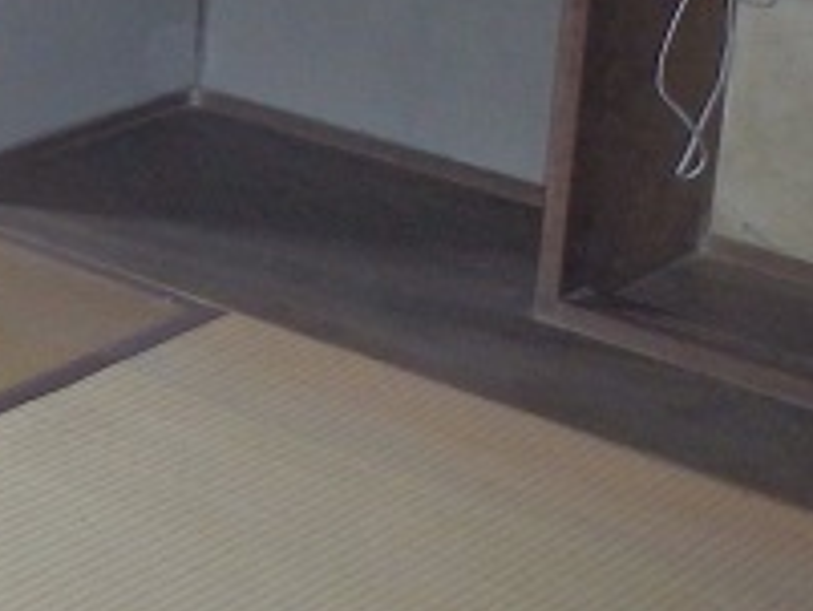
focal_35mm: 139
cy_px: -340
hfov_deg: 13.4
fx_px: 3267
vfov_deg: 10.3
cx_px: -368
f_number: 3.9
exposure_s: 1/50
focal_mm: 5
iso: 200
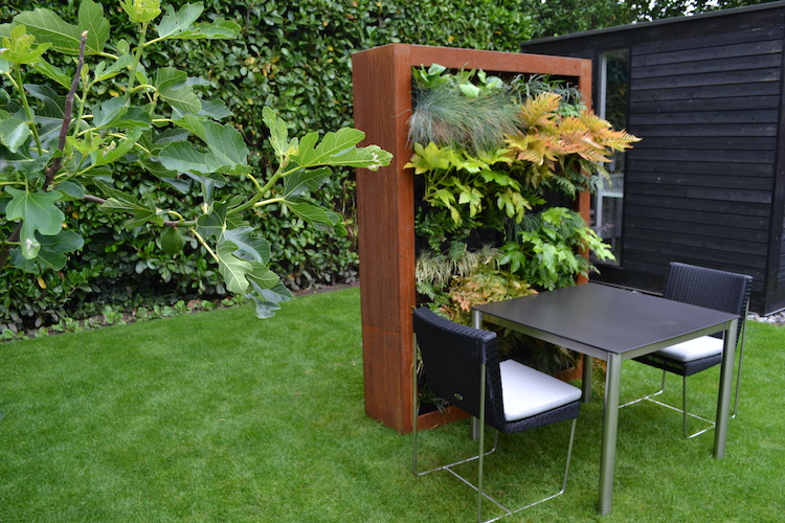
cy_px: 262
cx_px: 392
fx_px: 654
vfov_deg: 43.6
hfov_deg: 61.9
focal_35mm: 30
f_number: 5.6
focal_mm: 20
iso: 200
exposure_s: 1/125
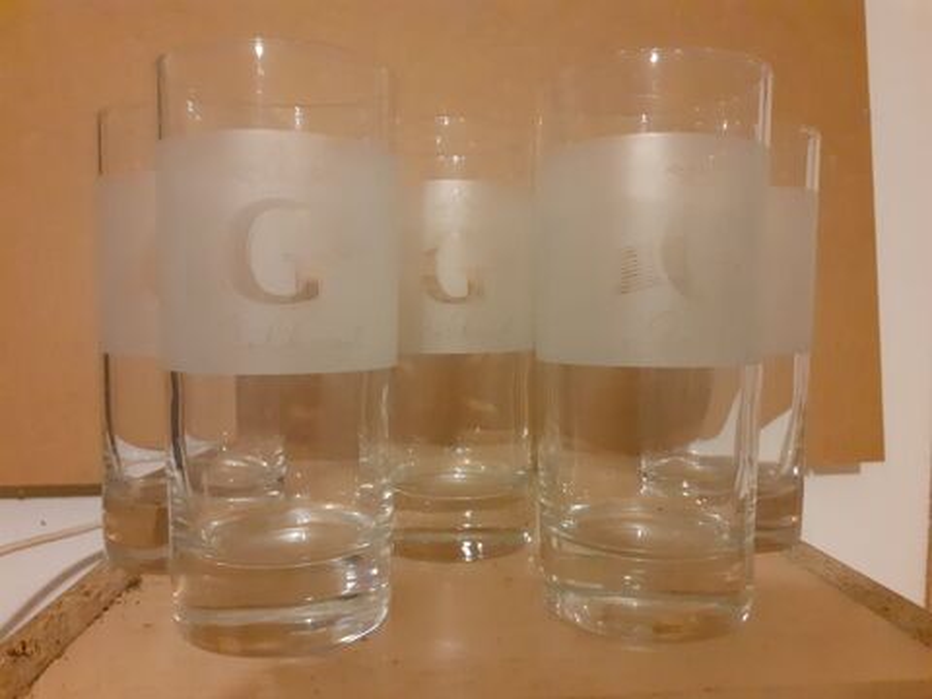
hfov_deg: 65.3
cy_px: 350
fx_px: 727
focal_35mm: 27
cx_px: 466
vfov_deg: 51.4
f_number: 1.9
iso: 500
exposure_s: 1/25
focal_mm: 3.6
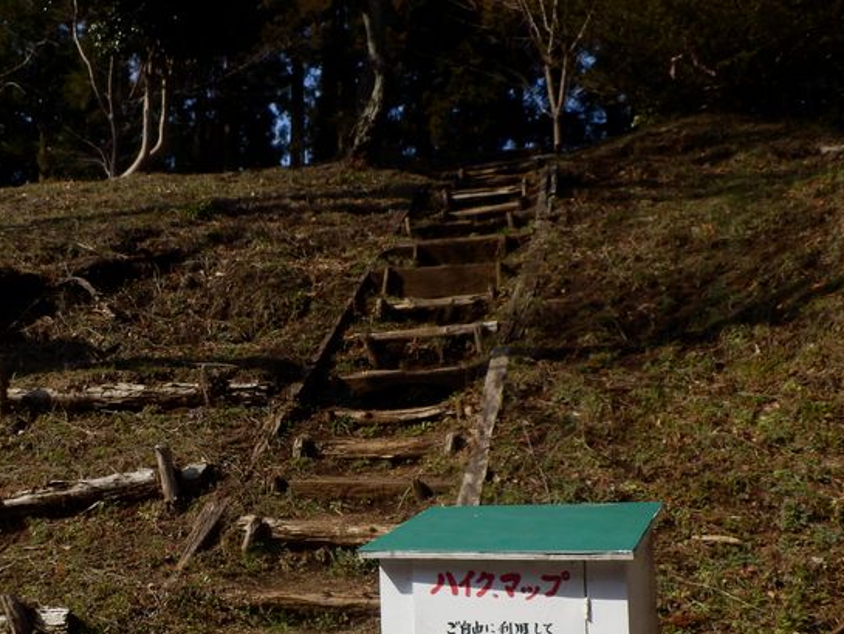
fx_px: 1073
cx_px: 237
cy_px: 440
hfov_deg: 42.0
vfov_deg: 32.5
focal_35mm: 44
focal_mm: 5.3
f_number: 8.8
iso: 80
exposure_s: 1/160
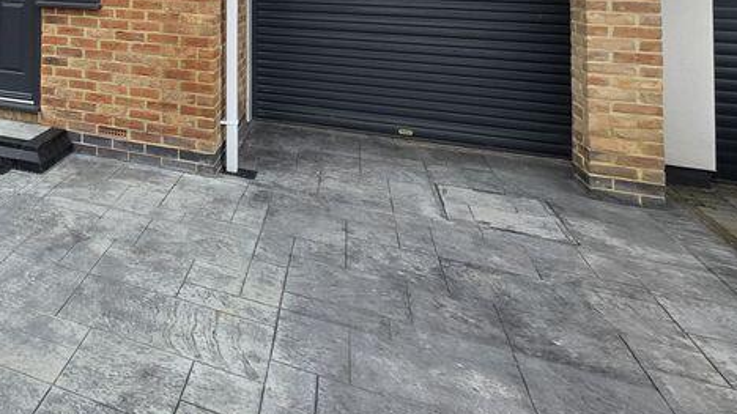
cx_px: -25
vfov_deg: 32.1
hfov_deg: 49.1
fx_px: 606
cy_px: -69
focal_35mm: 31
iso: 40
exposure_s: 1/508
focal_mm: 2.2
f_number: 1.9
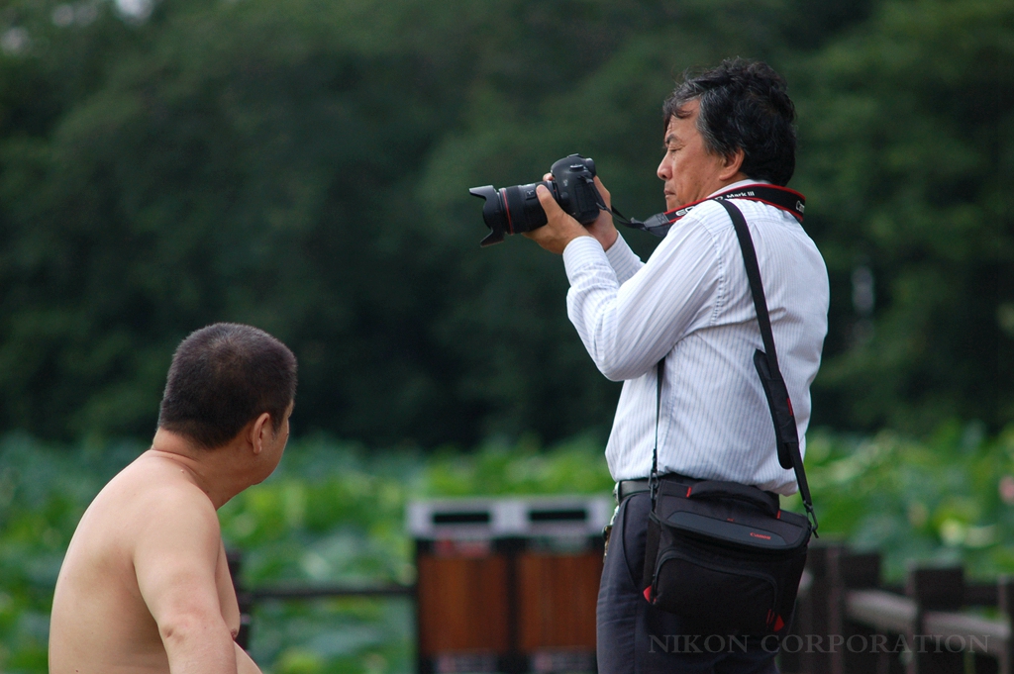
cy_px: 337
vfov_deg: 4.4
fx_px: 8865
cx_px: 507
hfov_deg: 6.5
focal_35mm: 315
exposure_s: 1/500
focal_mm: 210
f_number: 4.5
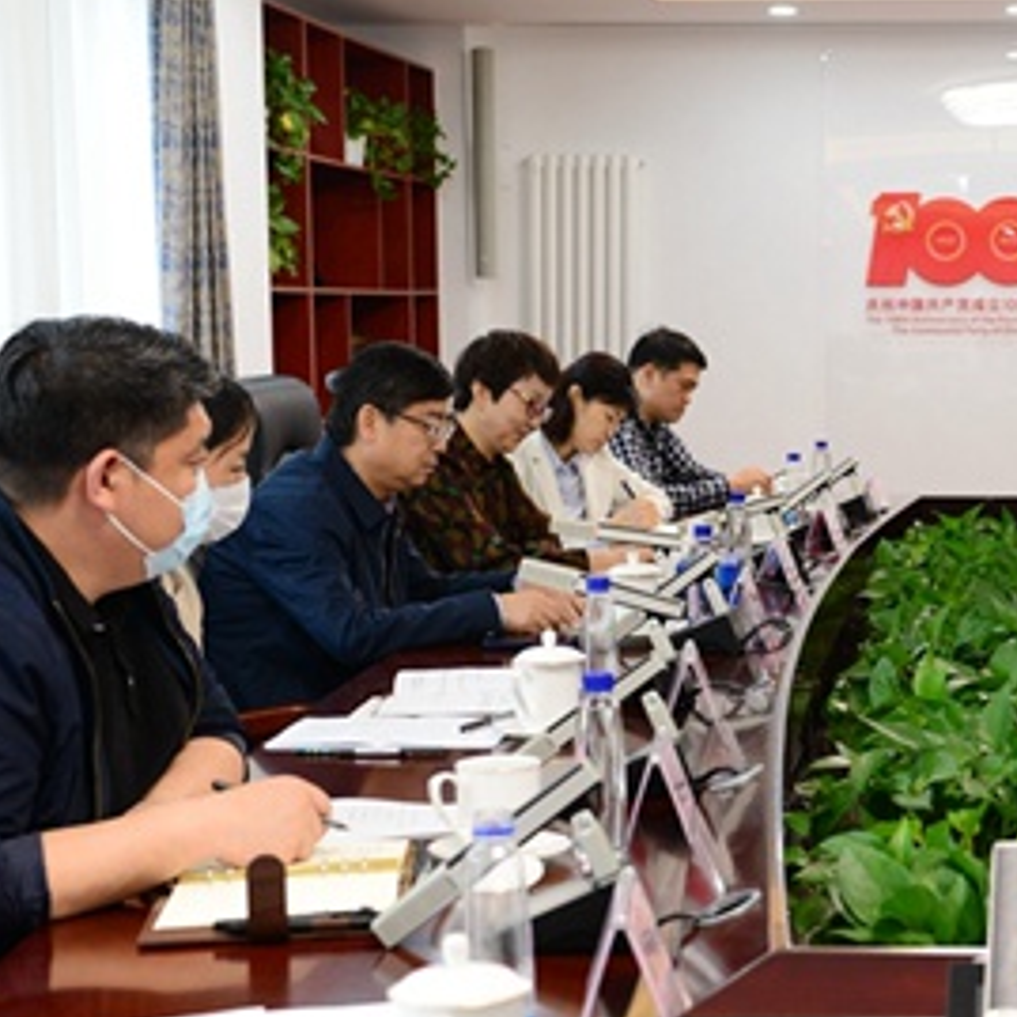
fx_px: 2393
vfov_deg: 24.0
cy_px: 533
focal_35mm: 72
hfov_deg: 23.3
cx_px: 926
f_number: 4
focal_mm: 38
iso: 1000
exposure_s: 1/125
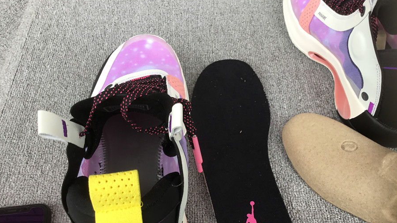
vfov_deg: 34.4
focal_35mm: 34
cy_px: 144
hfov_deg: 58.0
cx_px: 198
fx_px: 358
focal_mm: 3.3
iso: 32
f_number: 2.4
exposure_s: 1/50
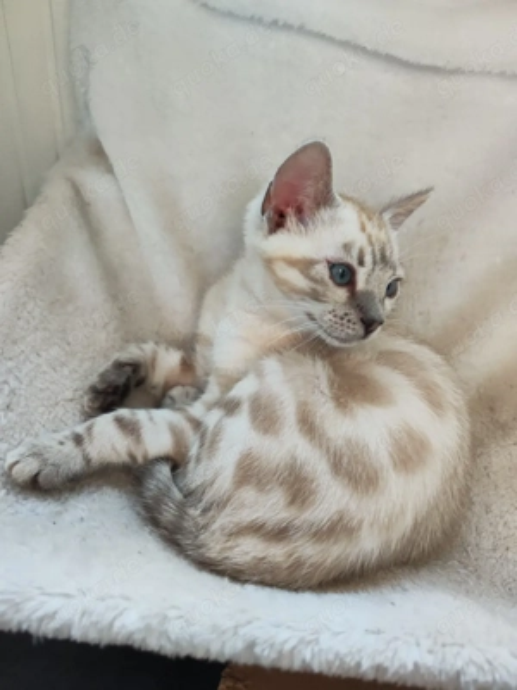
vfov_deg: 73.9
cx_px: 258
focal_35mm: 23
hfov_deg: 58.9
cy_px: 345
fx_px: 458
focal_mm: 7.01
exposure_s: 1/100
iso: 416
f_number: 1.69
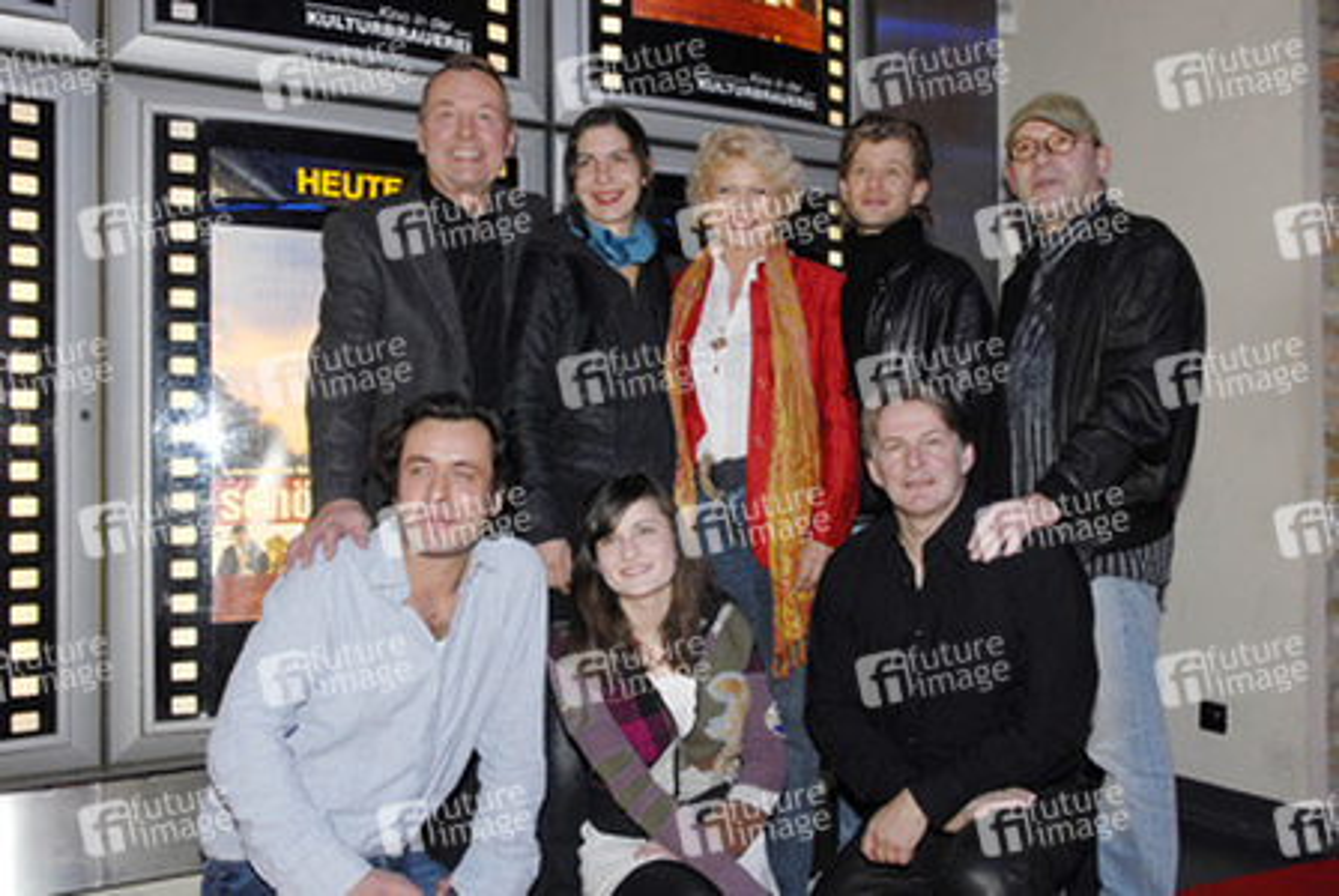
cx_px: 670
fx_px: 1229
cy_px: 448
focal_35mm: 33
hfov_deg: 57.2
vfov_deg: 40.1
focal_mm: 22
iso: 500
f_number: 5
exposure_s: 1/80
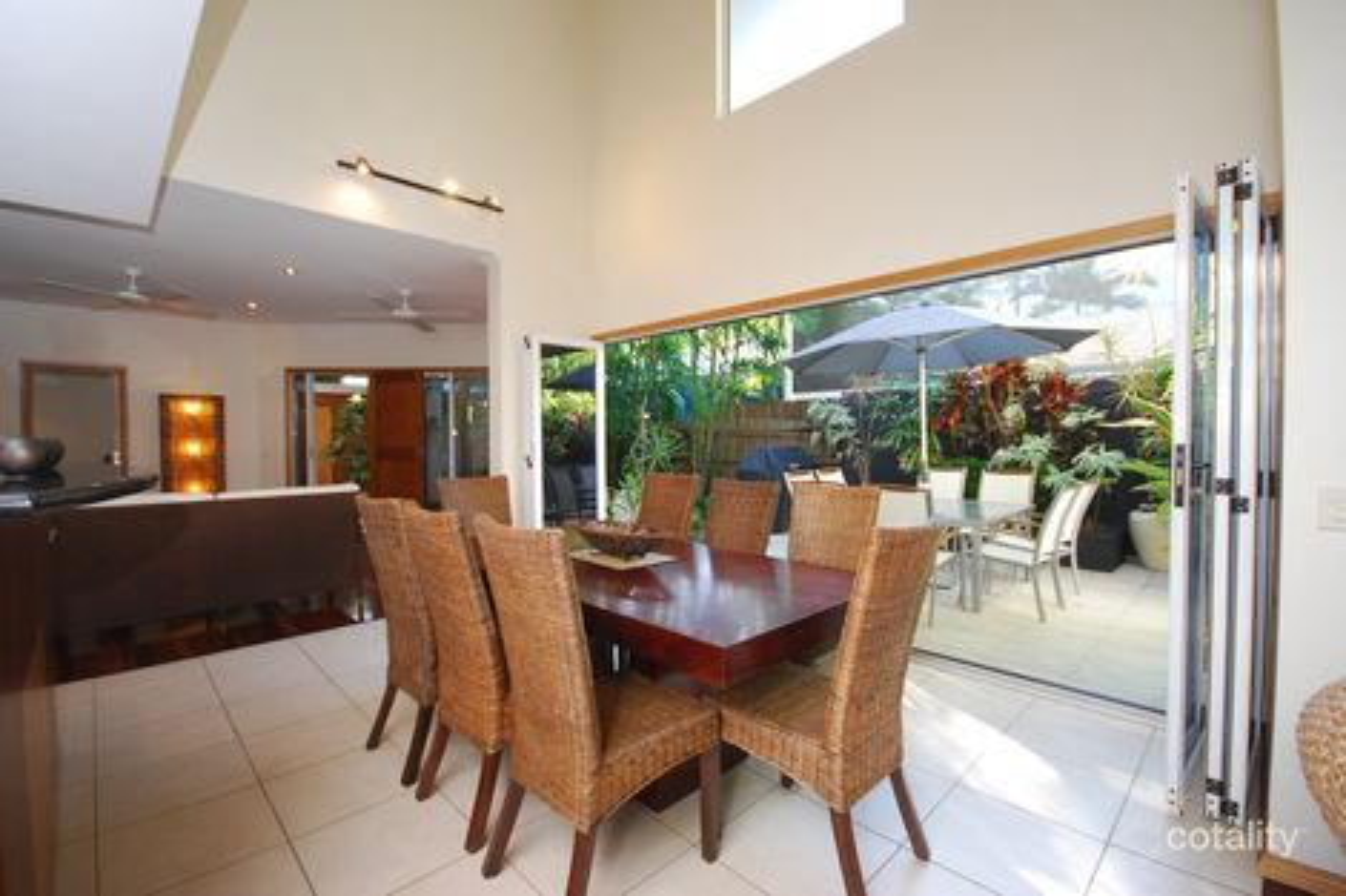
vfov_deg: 77.3
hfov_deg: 100.4
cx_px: 673
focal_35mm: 15
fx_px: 561
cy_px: 448
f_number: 4
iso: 500
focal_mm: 10
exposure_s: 1/60
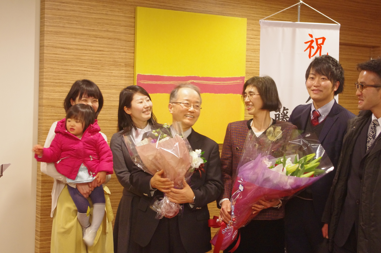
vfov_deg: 21.2
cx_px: 190
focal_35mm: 64
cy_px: 126
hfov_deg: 31.5
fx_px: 677
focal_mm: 42.5
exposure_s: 1/20
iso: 2000
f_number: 4.5
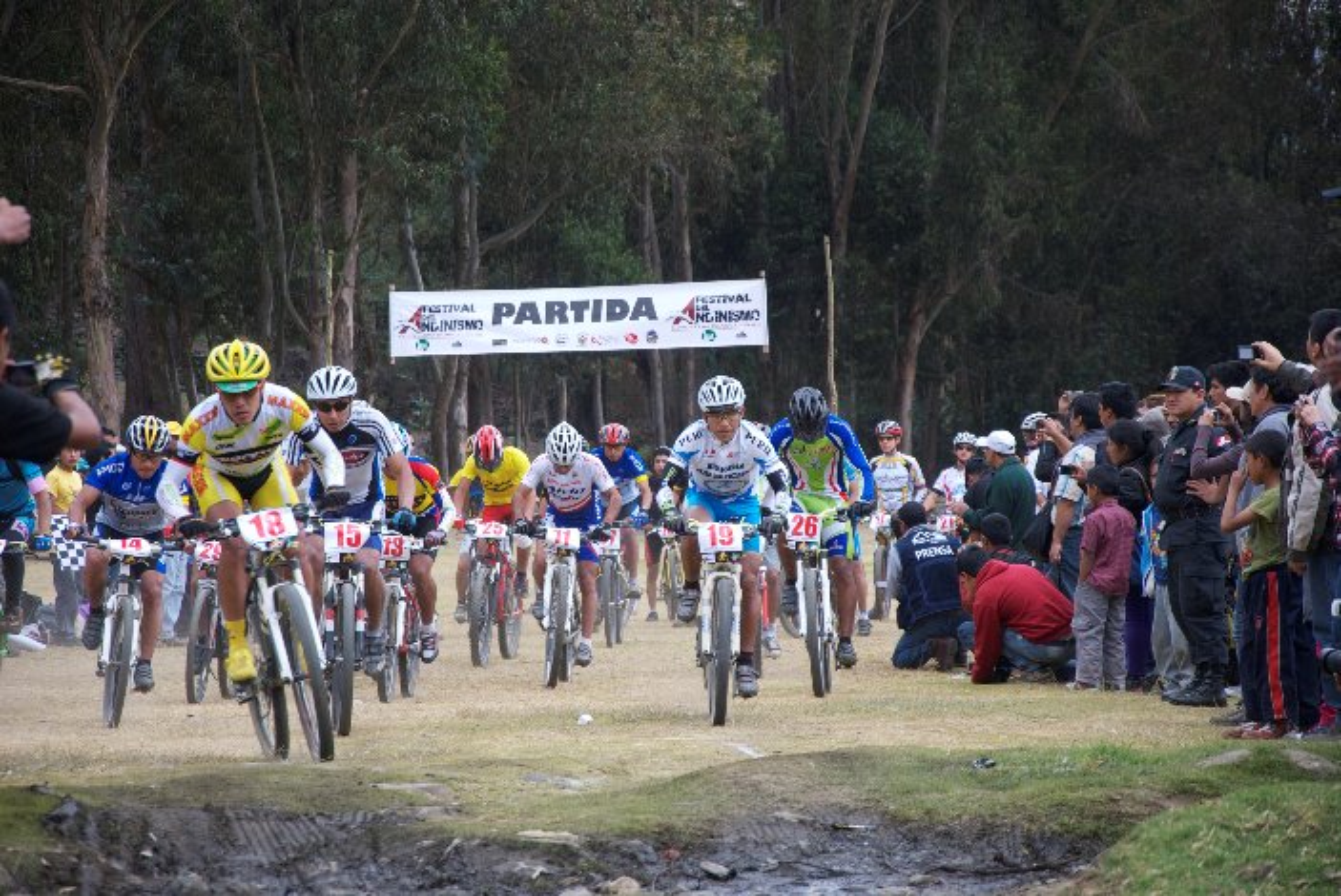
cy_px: 448
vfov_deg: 8.7
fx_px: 5872
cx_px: 670
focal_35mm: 158
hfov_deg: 13.0
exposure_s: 1/250
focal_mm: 105
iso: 200
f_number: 5.6
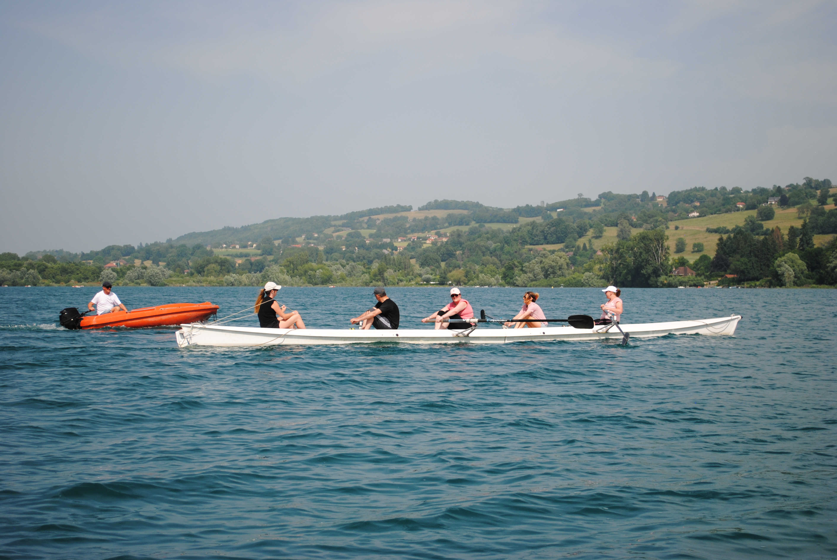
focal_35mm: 60
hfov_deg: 33.4
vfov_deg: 22.7
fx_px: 1397
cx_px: 418
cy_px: 280
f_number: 5.3
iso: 125
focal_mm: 40
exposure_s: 1/1000
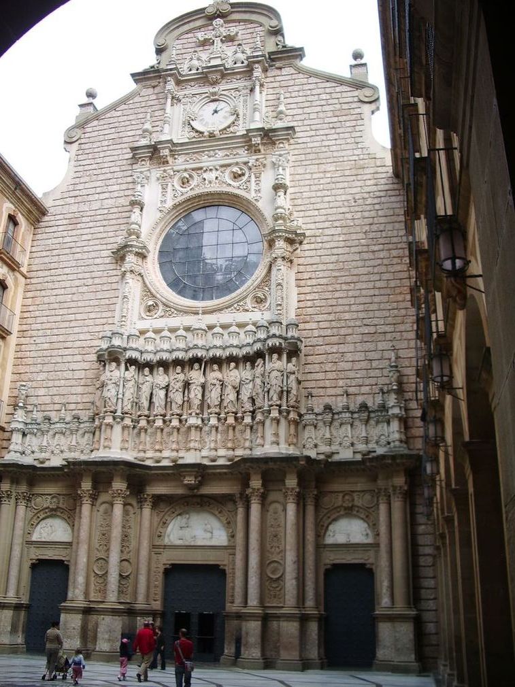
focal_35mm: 35
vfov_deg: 52.6
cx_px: 258
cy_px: 344
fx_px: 695
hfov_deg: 40.7
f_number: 2.6
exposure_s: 1/100
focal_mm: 5.8
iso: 50
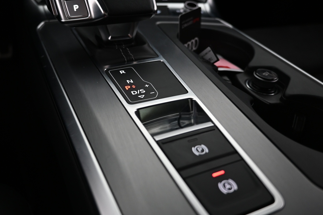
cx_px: 135
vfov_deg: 44.8
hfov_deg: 63.3
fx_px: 260
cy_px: 88
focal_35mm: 29
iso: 720
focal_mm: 16
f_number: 3.5
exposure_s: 1/25
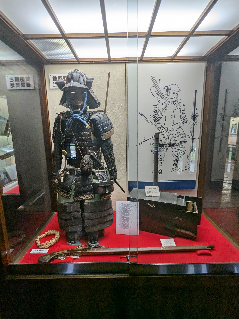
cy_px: 160
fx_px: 147
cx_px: 120
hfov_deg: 78.1
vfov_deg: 94.5
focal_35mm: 16
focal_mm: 2.35
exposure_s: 1/60
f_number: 2.2
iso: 33
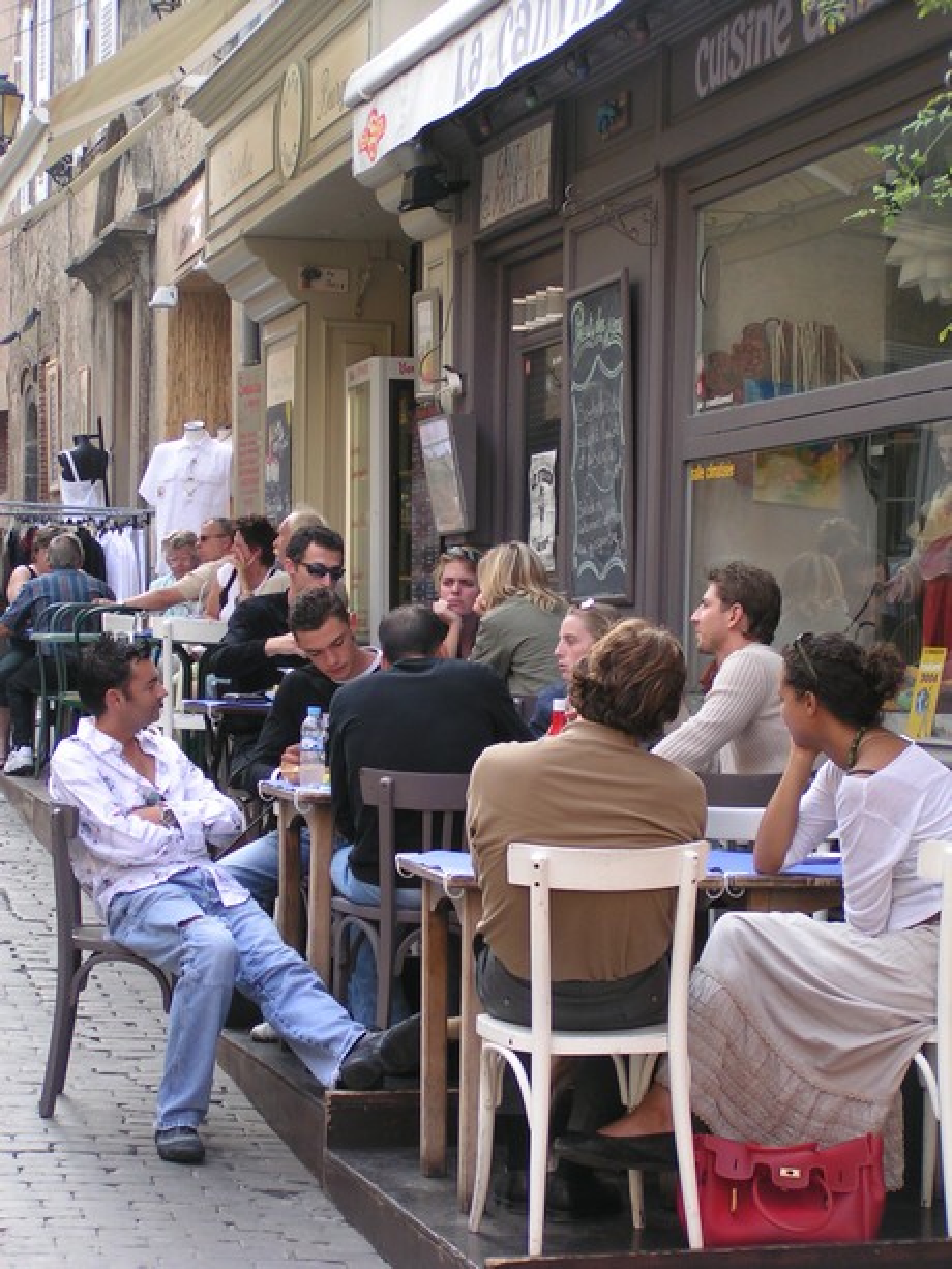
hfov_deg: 18.7
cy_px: 634
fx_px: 2896
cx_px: 476
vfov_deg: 24.7
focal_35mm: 79
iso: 50
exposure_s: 1/100
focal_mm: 12.1
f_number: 3.2
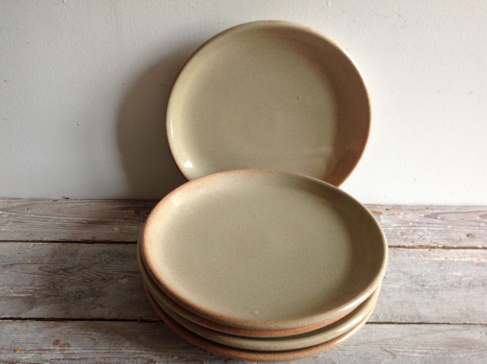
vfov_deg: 40.6
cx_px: 244
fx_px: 492
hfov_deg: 52.7
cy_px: 182
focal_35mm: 35
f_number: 2.4
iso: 100
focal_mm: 4.28
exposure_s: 1/15
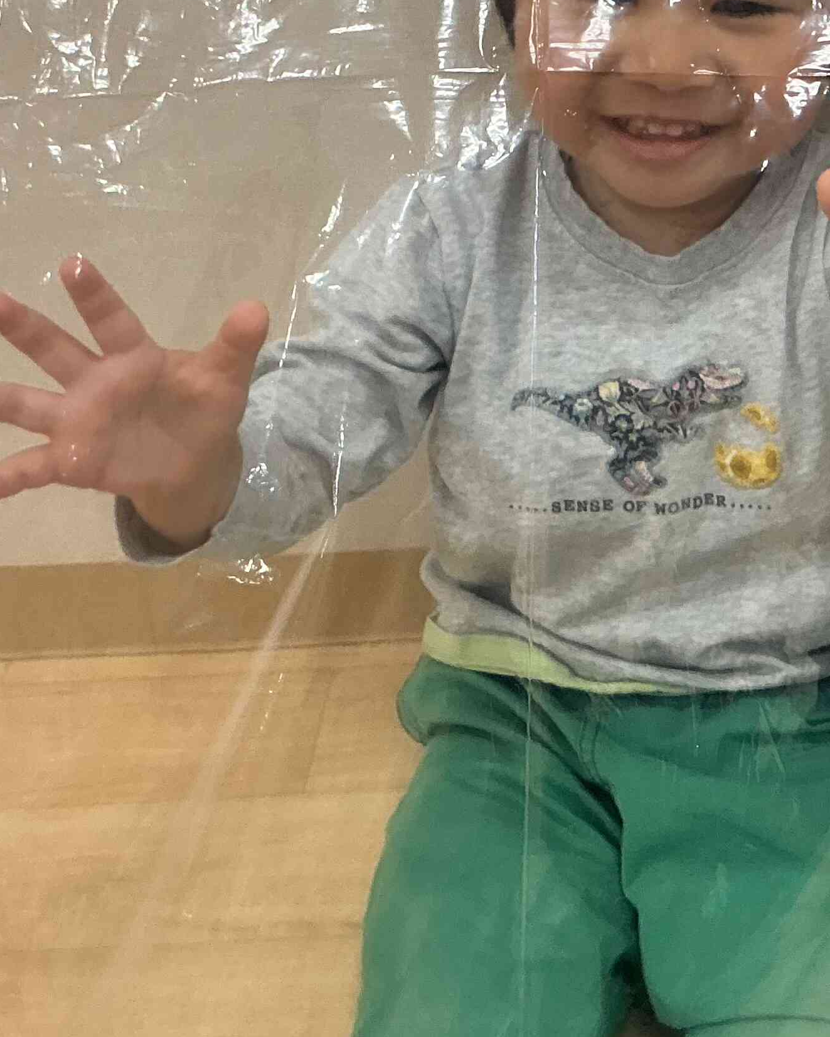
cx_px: 821
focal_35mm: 69
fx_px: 2119
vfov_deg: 27.2
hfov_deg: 21.4
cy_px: 286
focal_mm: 3
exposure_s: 1/120
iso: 50
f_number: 1.8
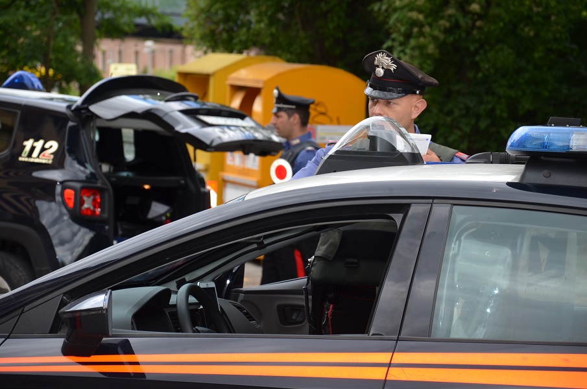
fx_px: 2564
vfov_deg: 8.7
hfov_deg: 13.1
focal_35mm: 158
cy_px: 194
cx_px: 294
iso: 200
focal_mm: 105
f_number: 5.6
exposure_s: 1/200
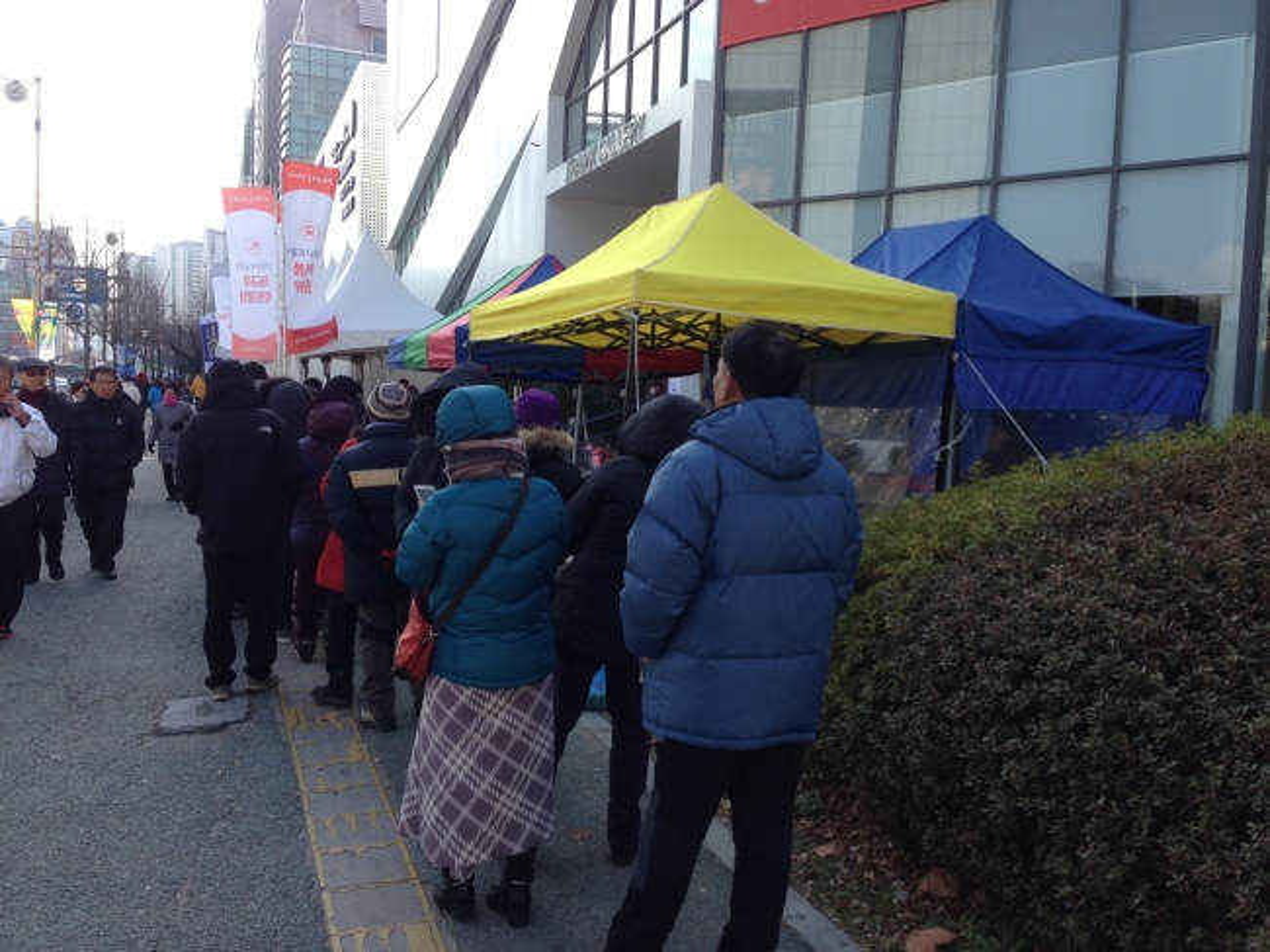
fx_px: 1210
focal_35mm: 33
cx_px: 635
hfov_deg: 55.4
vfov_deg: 42.9
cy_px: 476
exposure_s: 1/547
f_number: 2.4
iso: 50
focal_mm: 4.12
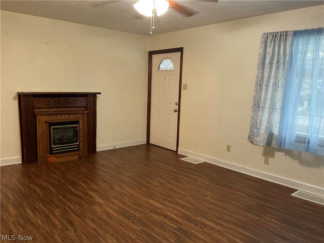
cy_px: 122
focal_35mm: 29
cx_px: 162
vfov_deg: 48.2
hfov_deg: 61.7
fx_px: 271
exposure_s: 1/60
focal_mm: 3
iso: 250
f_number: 1.8
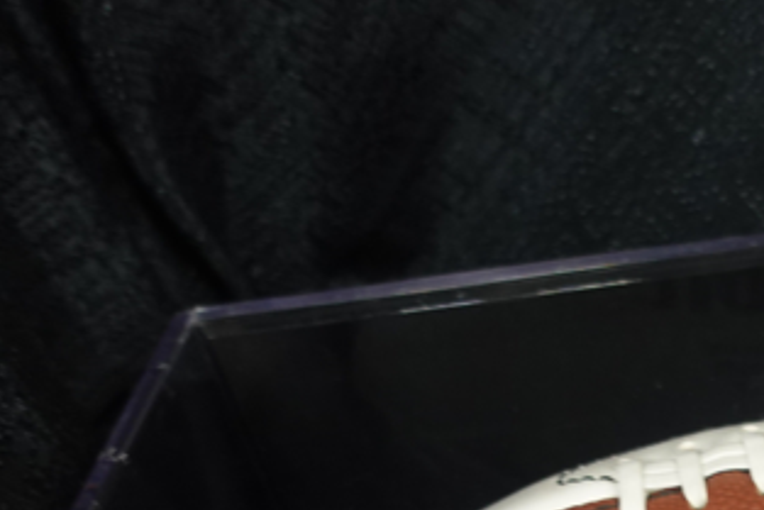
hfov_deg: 26.3
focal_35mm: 69
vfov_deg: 18.0
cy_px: 722
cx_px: 901
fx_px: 1465
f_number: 1.8
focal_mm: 9.4
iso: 320
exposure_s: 1/30
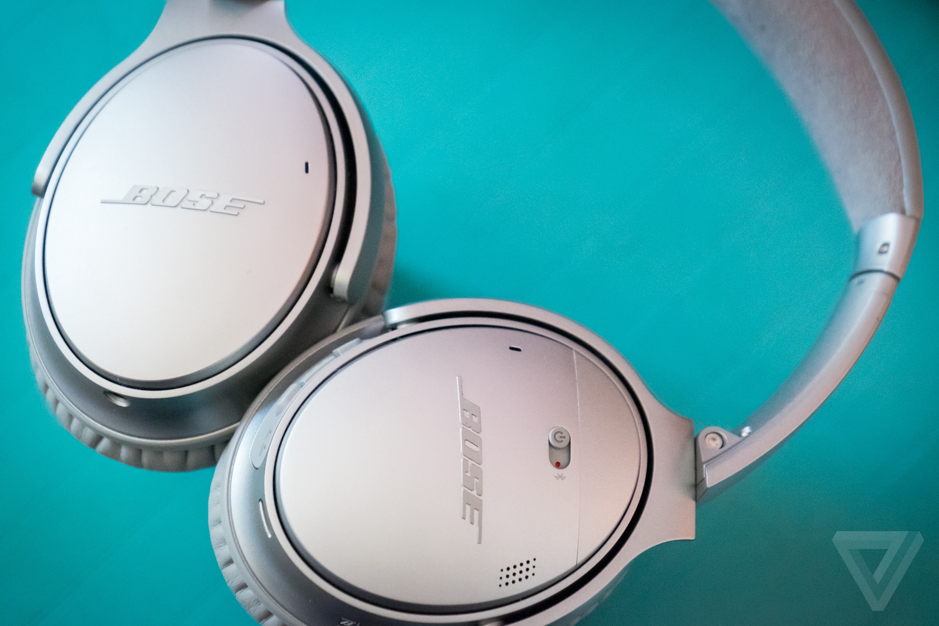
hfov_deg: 13.9
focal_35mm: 148
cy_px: 313
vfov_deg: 9.3
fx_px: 3860
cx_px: 470
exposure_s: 1/20
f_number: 5.6
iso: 6400
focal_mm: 98.6
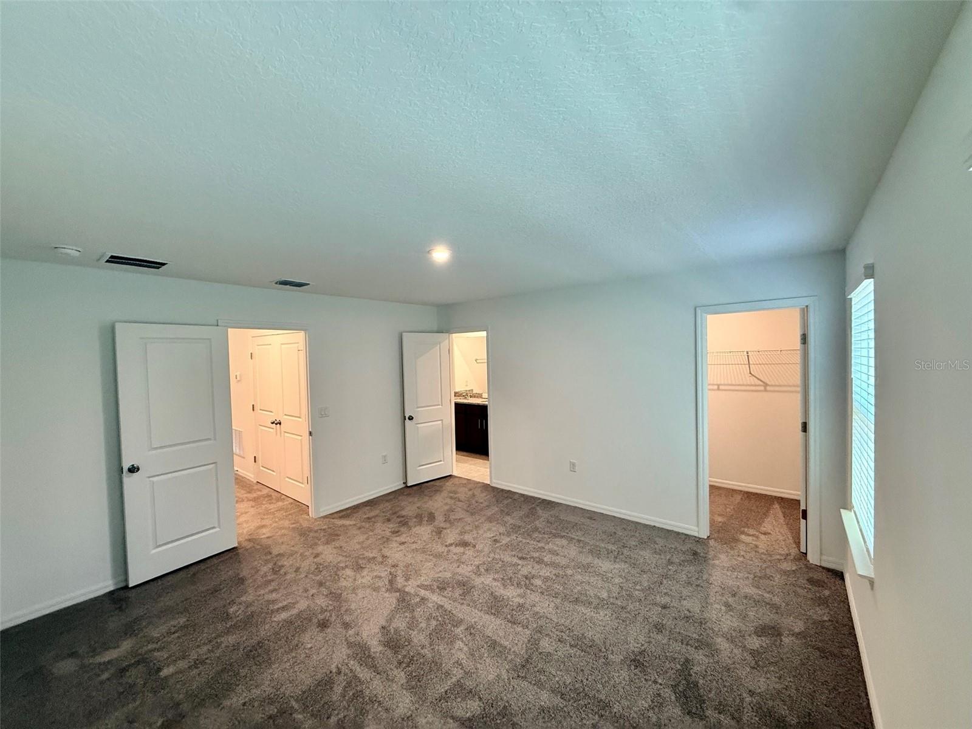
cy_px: 364
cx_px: 486
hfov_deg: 102.1
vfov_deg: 85.7
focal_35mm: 14
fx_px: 393
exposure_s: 1/120
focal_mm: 2.22
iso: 250
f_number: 2.2
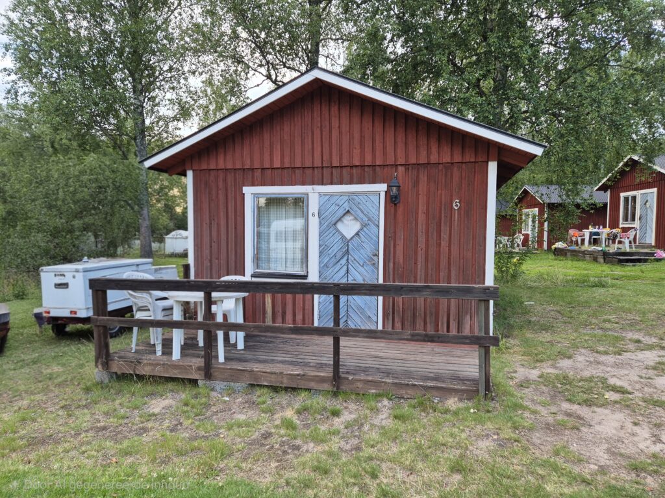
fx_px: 442
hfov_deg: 73.9
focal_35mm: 23
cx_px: 332
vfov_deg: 58.9
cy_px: 249
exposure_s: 1/182
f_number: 1.8
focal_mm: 5.4
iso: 80
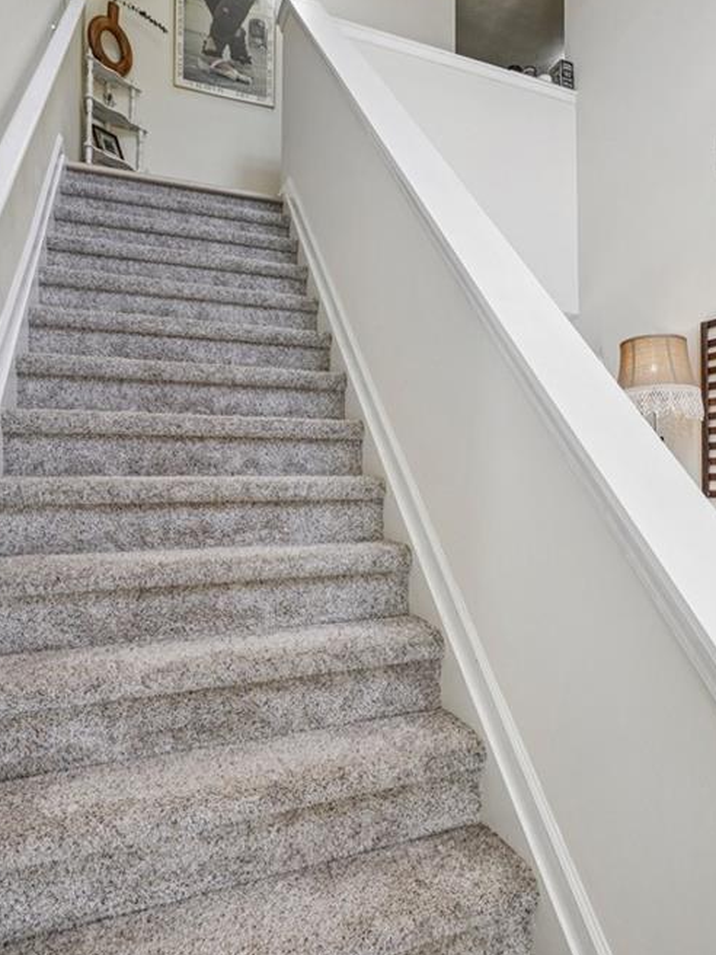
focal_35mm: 24
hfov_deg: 54.2
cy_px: 480
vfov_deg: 71.6
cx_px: 536
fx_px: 662
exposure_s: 1/30
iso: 400
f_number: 8
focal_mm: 16
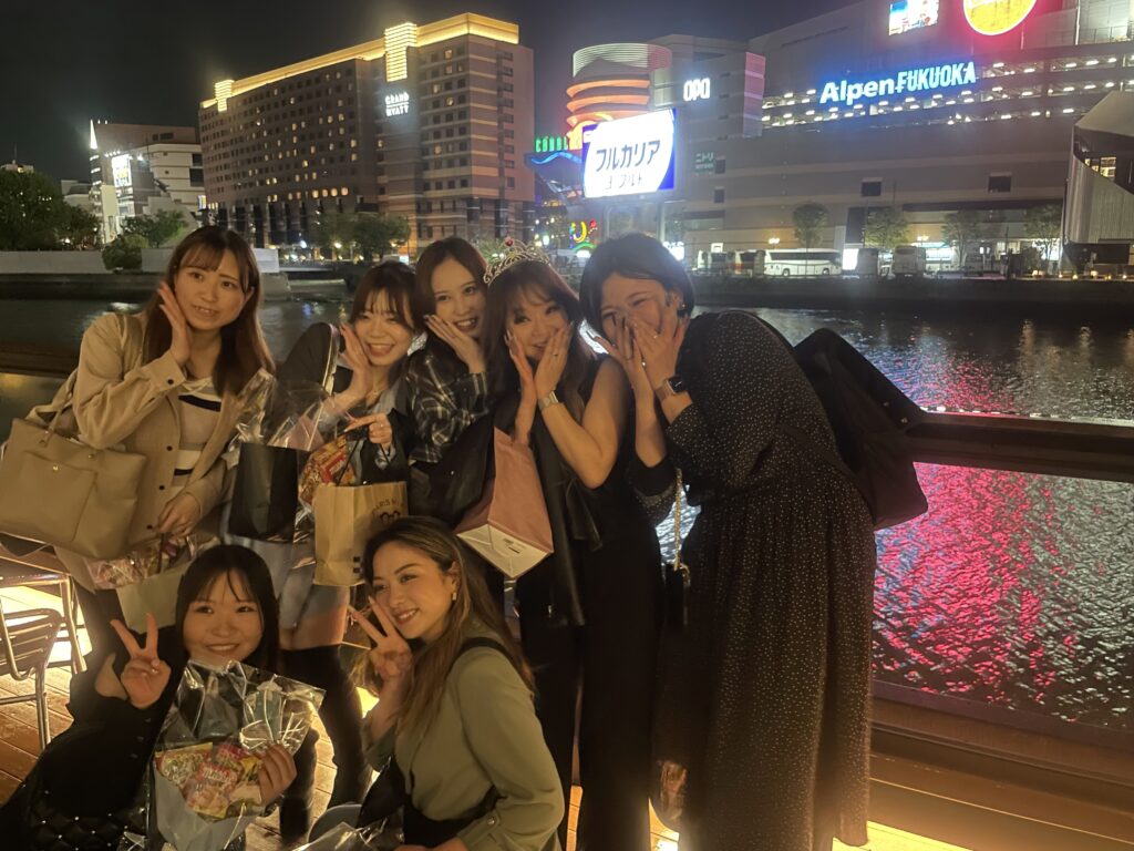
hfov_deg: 67.3
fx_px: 852
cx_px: 567
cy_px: 426
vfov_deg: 53.1
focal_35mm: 26
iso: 1000
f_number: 1.6
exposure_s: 1/20
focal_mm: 4.2
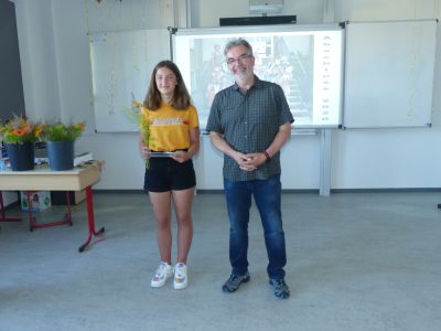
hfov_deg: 61.7
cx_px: 220
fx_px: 369
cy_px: 166
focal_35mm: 29
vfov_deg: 48.2
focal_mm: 5.3
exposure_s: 1/60
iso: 400
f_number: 2.8
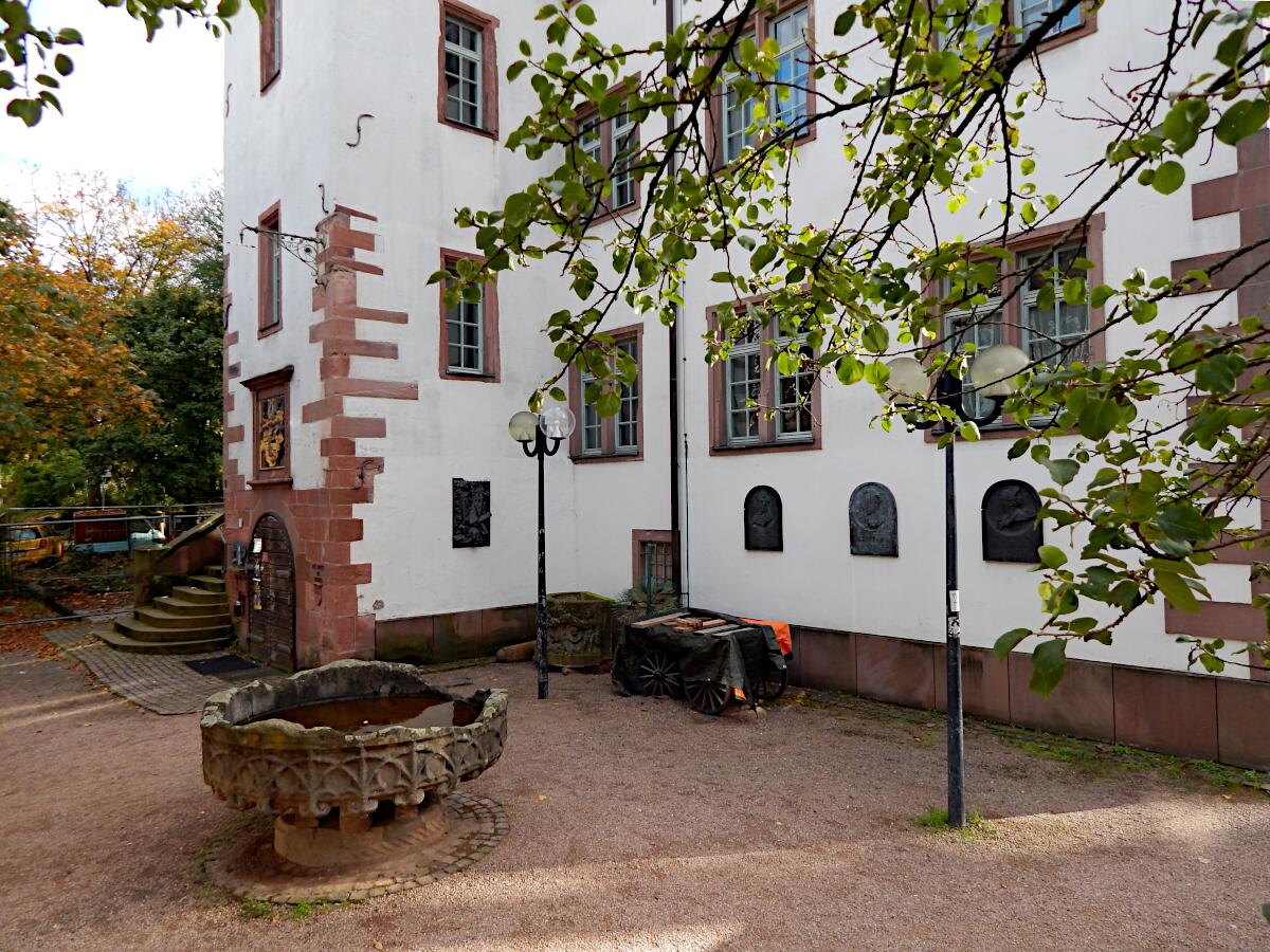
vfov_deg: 58.9
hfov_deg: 73.9
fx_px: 844
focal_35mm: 23
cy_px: 476
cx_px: 635
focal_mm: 4
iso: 125
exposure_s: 1/320
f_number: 3
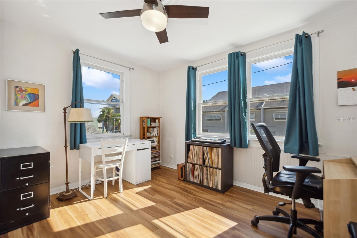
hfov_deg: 100.4
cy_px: 119
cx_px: 178
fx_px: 149
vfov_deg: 77.3
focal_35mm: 15
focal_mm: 10
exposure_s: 1/125
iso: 200
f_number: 8
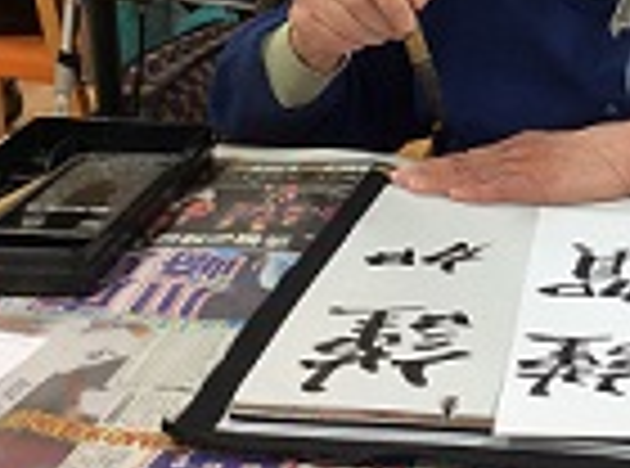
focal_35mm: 86
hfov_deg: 22.0
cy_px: 86
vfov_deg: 16.9
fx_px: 1560
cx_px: 621
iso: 40
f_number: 2.4
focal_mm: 3.3
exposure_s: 1/40
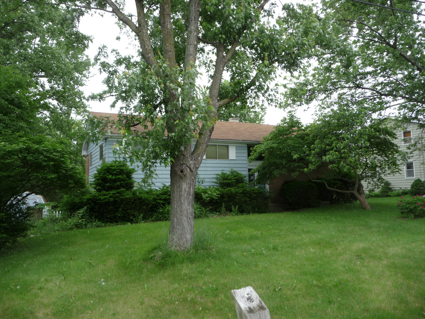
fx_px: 344
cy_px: 160
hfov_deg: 63.4
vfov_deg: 49.7
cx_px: 212
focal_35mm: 28
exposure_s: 1/200
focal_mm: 4.7
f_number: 3.3
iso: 100
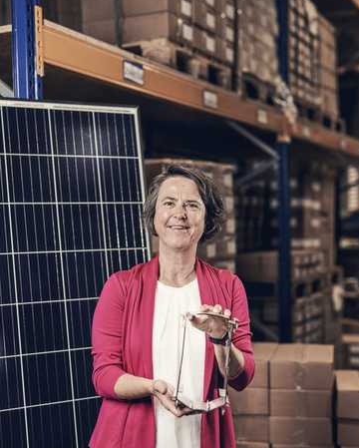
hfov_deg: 26.7
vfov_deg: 33.0
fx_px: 756
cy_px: 249
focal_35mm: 57
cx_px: 180
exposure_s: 1/125
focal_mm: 50
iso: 100
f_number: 2
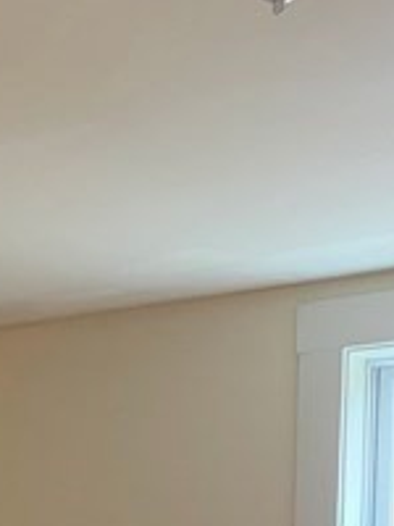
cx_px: 45
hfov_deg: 14.6
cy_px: 965
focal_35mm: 100
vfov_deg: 16.3
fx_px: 1518
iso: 100
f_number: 1.8
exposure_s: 1/60
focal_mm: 4.25
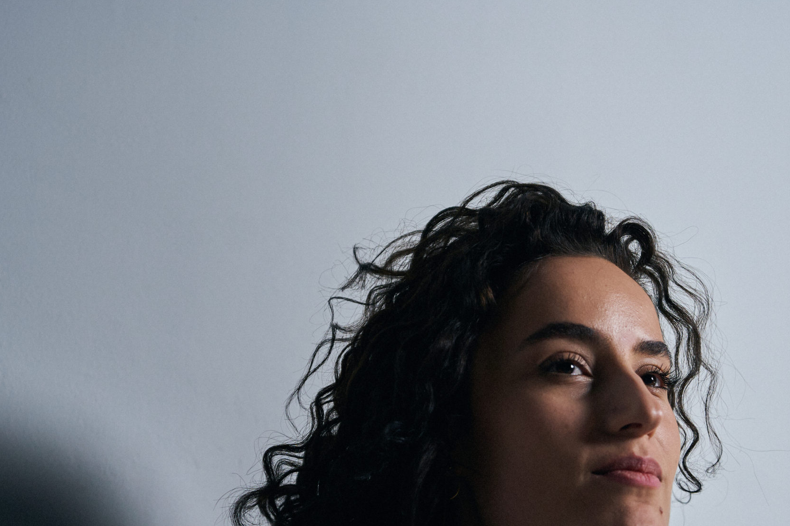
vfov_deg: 24.8
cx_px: 502
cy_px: 389
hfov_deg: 36.6
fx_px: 1185
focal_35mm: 54
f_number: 2.8
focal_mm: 35
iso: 400
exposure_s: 1/250
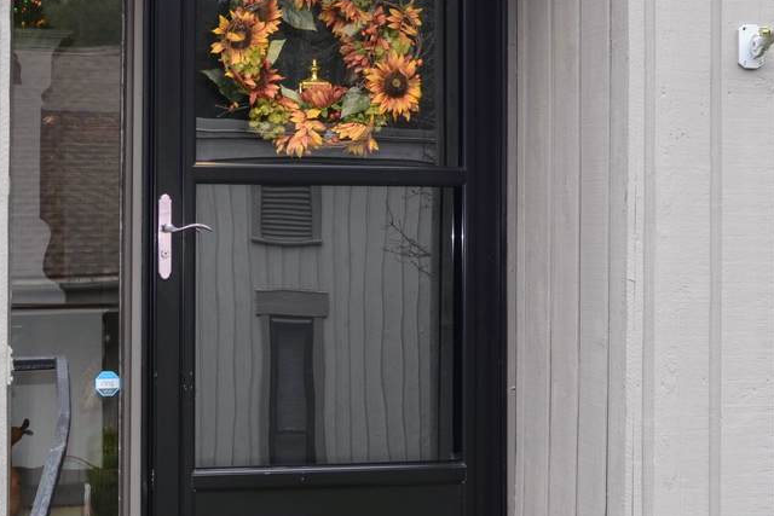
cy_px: 236
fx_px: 1548
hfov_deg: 28.0
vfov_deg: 18.9
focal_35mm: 72
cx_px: 293
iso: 100
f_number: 8
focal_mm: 24
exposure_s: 1/13
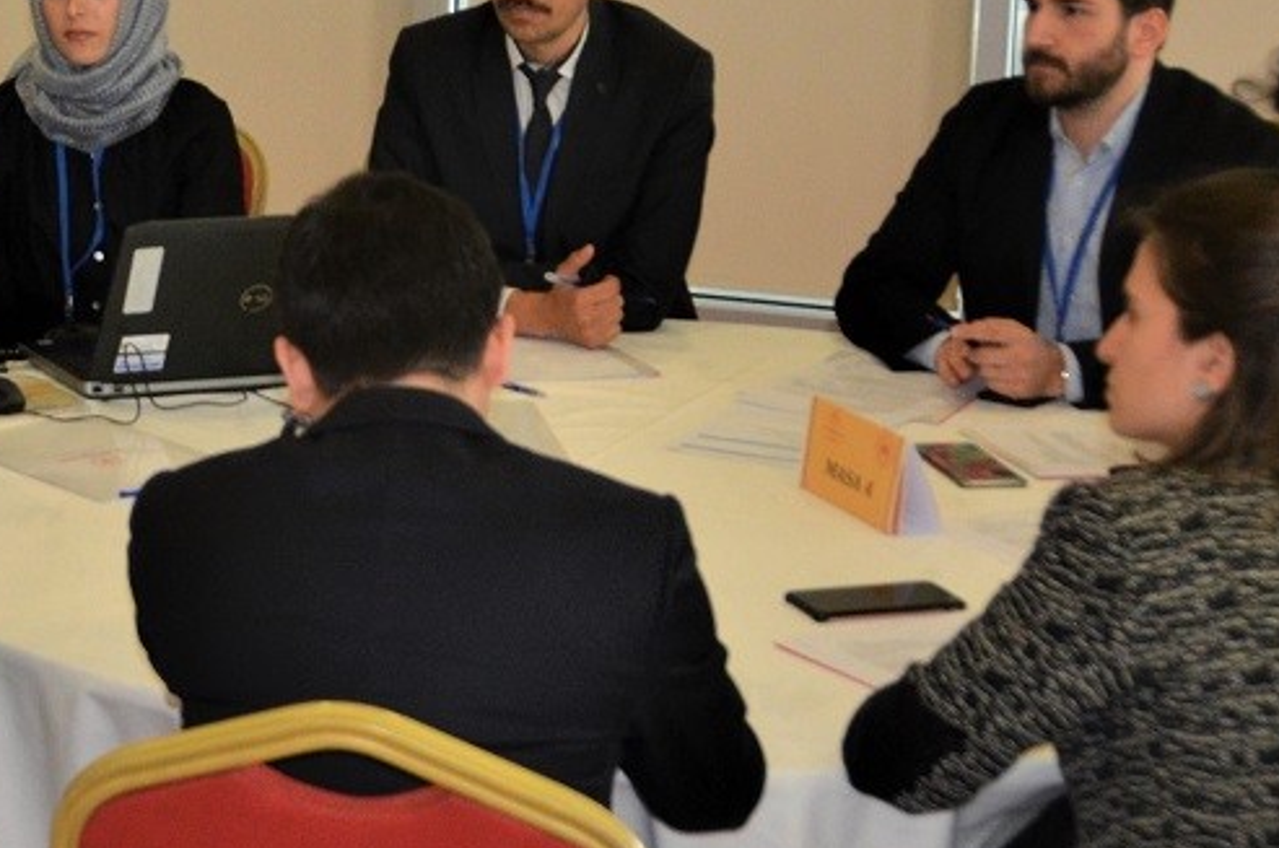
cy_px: 140
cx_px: -154
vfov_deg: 15.0
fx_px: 3192
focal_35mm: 90
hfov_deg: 21.4
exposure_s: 1/60
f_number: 3.5
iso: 500
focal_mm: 20
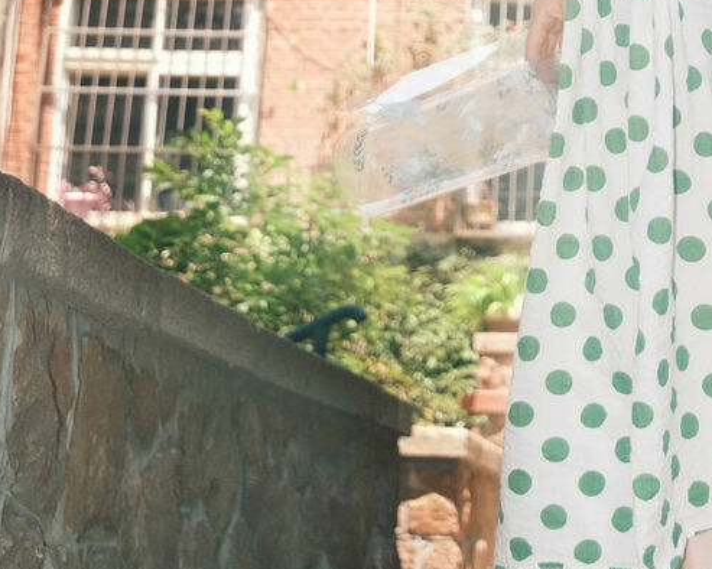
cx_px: 569
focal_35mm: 123
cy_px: -248
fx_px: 2591
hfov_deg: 15.5
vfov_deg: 12.0
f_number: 2.8
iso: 320
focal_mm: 27.4
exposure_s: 1/500
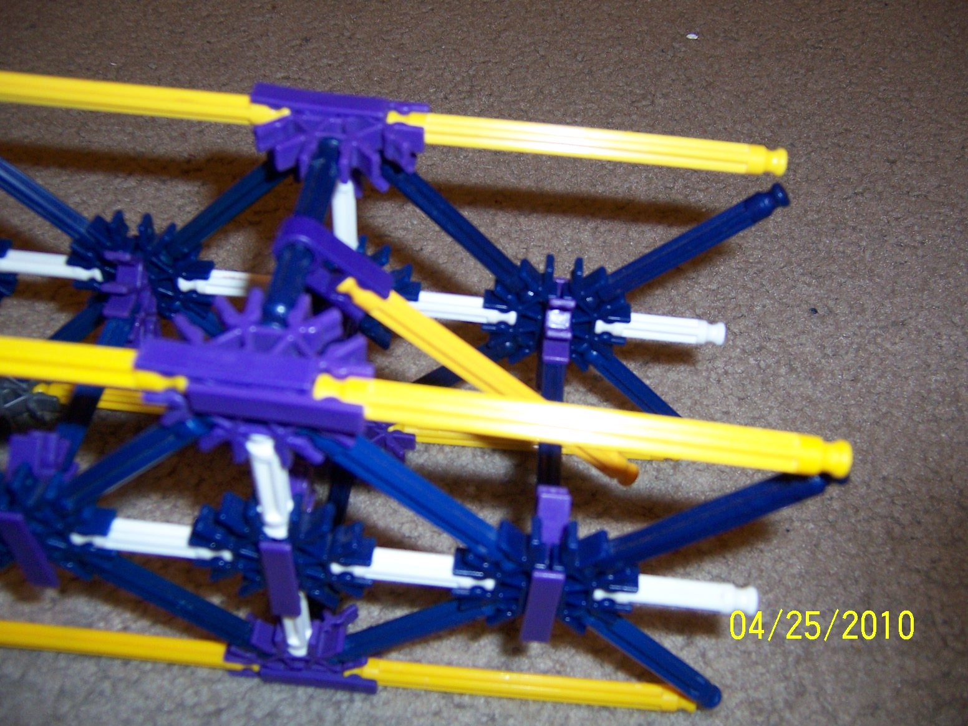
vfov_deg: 42.9
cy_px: 363
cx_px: 484
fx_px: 923
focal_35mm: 33
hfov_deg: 55.4
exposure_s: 1/60
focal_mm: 5.5
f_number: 2.8
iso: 140
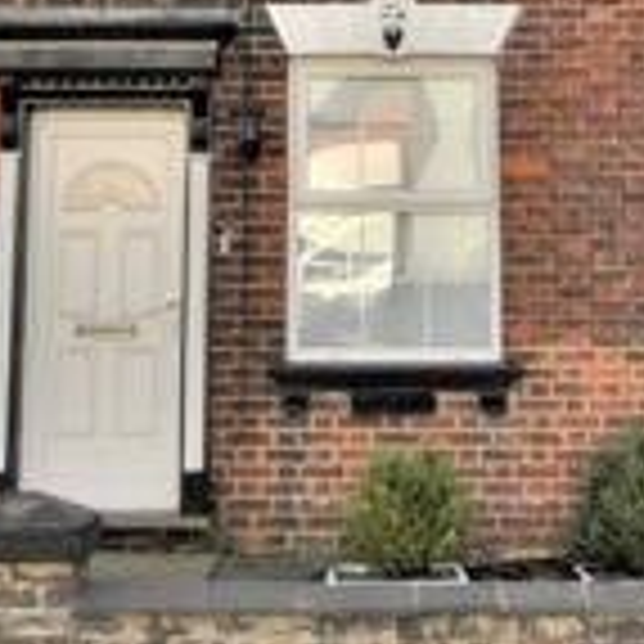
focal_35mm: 70
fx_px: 1473
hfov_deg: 24.7
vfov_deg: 23.7
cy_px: 11
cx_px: 340
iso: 200
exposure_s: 1/200
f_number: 7.1
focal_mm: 12
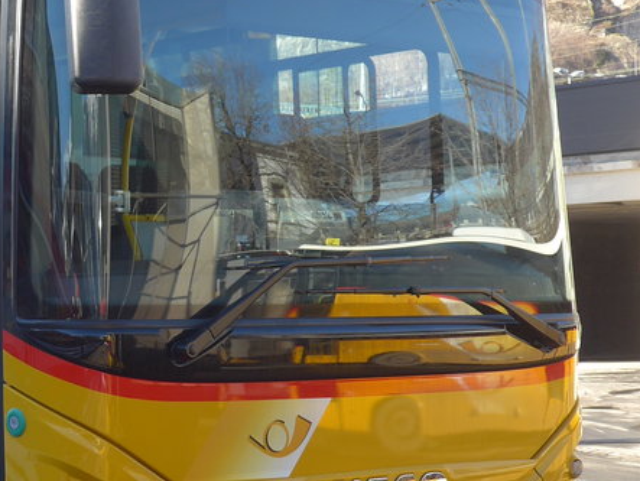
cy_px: 241
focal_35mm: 92
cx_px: -39
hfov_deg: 20.4
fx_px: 1702
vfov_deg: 16.1
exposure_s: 1/250
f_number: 2.8
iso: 80
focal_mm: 7
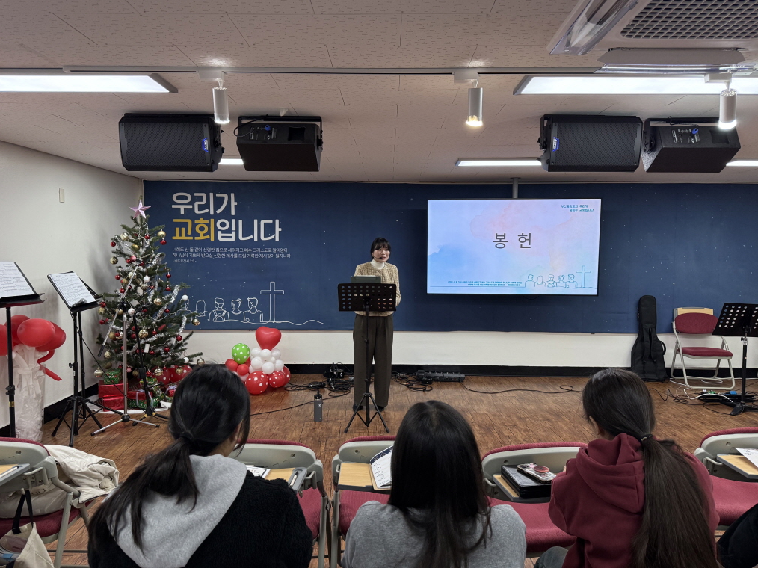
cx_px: 384
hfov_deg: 69.4
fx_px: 547
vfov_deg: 54.8
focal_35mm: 25
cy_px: 274
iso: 200
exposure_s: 1/120
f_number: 1.78
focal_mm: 6.76
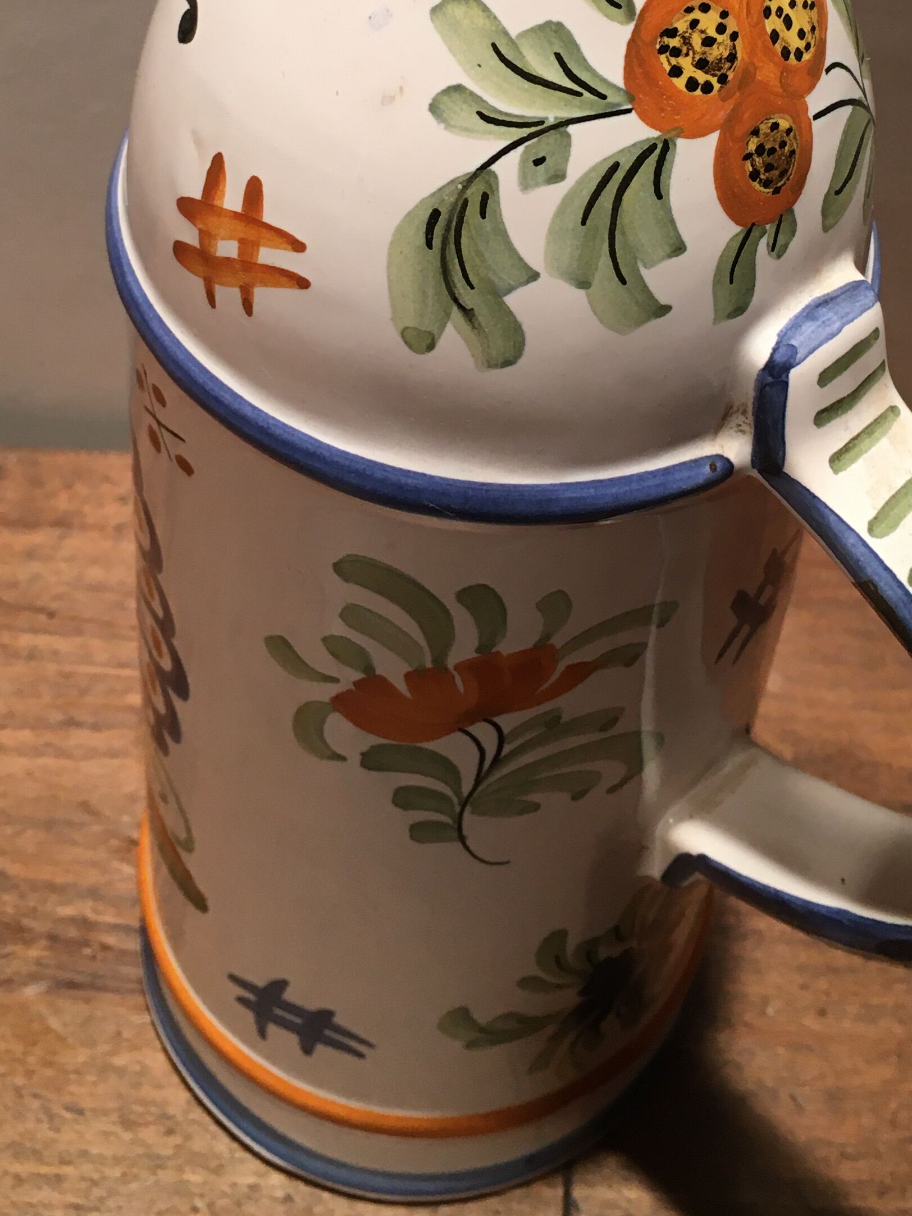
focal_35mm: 54
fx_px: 1897
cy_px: 144
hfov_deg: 27.0
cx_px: 544
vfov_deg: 33.8
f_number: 2.2
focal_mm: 4.15
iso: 80
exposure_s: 1/33
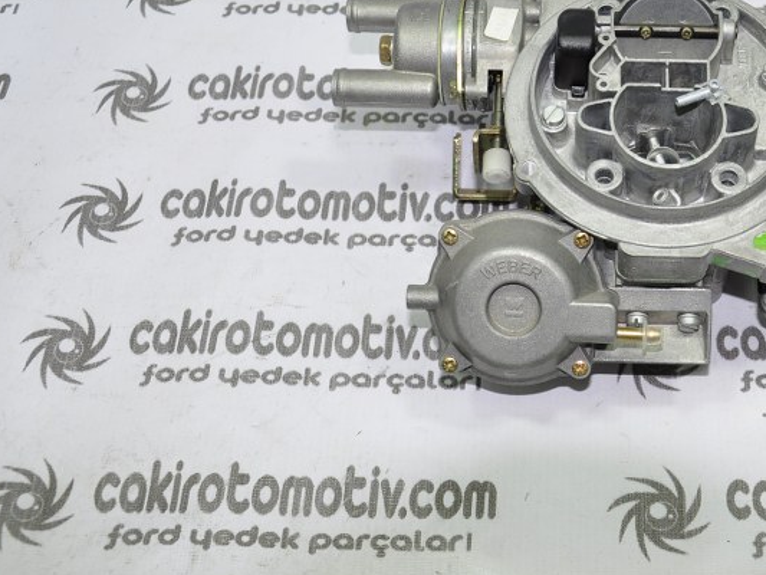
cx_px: 562
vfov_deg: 24.0
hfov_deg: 31.3
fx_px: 1346
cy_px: 193
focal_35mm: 61
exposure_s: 1/40
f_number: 5
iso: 200
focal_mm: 25
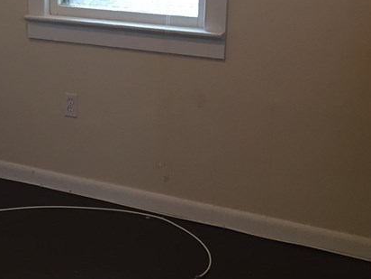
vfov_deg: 20.3
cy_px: 75
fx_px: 772
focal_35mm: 72
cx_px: 67
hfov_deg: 26.5
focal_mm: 4.15
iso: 40
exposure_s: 1/30
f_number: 2.2
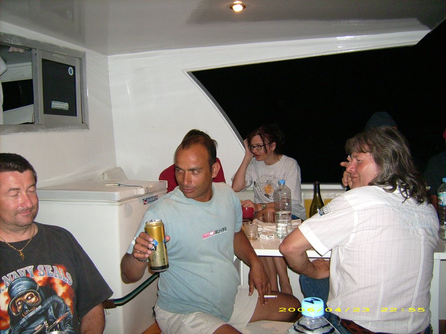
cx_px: 223
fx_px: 451
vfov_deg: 40.7
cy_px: 167
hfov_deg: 52.6
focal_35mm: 35
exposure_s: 1/60
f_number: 2.8
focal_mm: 5.95
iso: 100
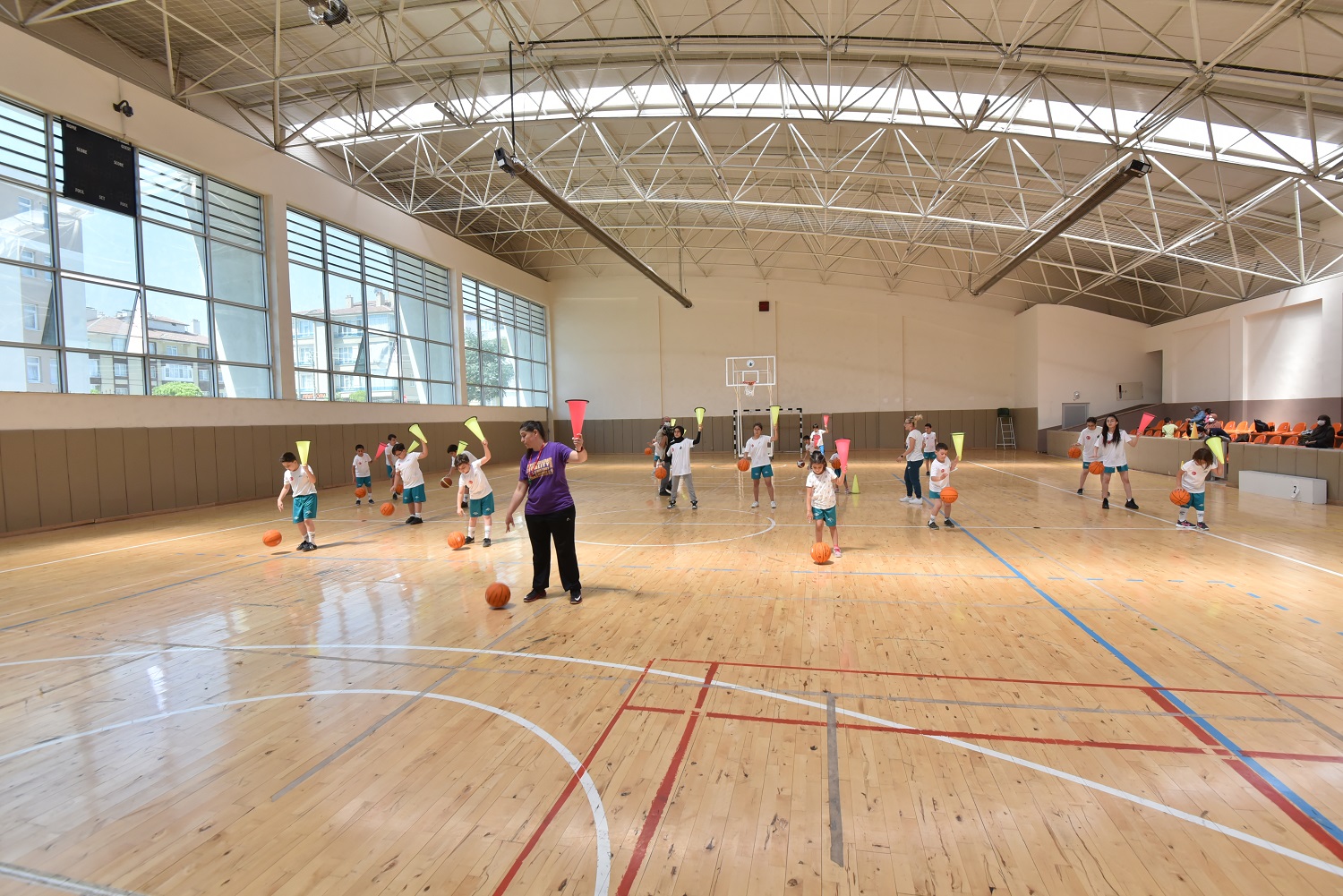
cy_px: 448
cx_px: 672
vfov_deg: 70.5
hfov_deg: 93.3
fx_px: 634
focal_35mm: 17
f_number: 6.3
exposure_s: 1/200
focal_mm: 17
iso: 800
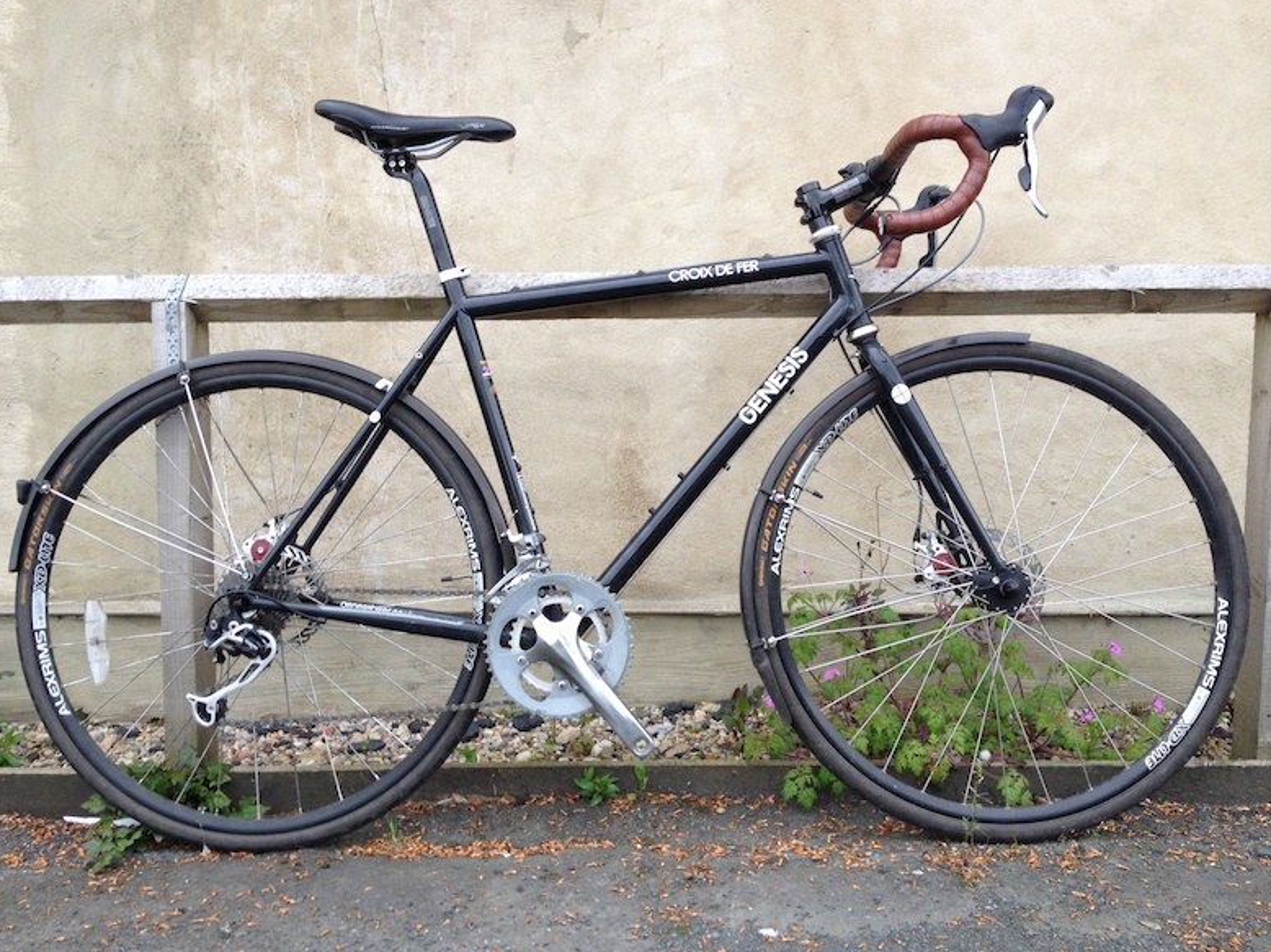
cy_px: 465
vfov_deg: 39.6
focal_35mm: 36
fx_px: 1321
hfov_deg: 51.4
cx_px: 629
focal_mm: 4.28
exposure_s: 1/120
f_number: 2.4
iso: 50
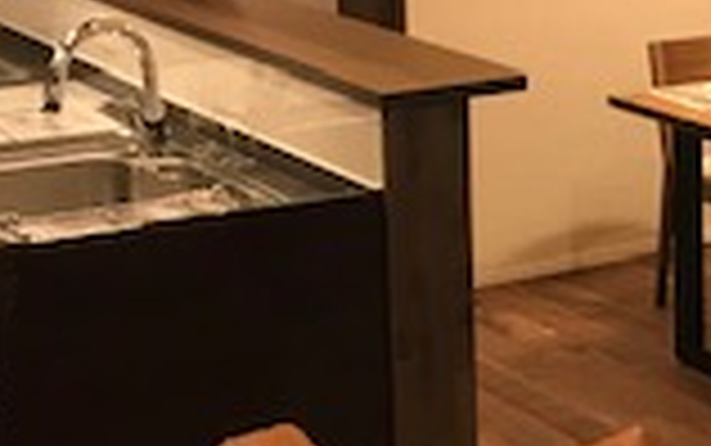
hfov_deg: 16.0
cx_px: 1062
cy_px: -108
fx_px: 2327
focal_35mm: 120
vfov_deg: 10.7
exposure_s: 1/15
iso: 40
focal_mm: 3.99
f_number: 1.8
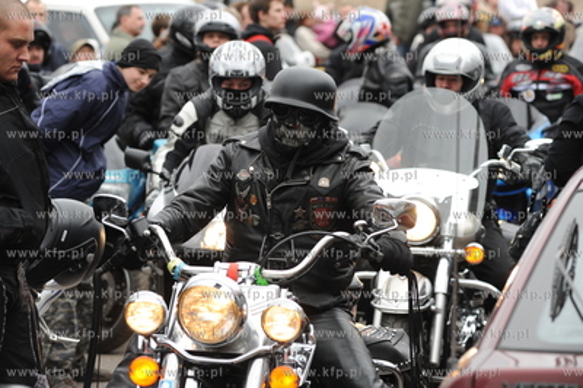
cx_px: 292
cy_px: 194
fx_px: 2184
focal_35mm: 135
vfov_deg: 10.1
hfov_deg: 15.2
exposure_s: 1/100
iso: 200
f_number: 5
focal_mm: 135
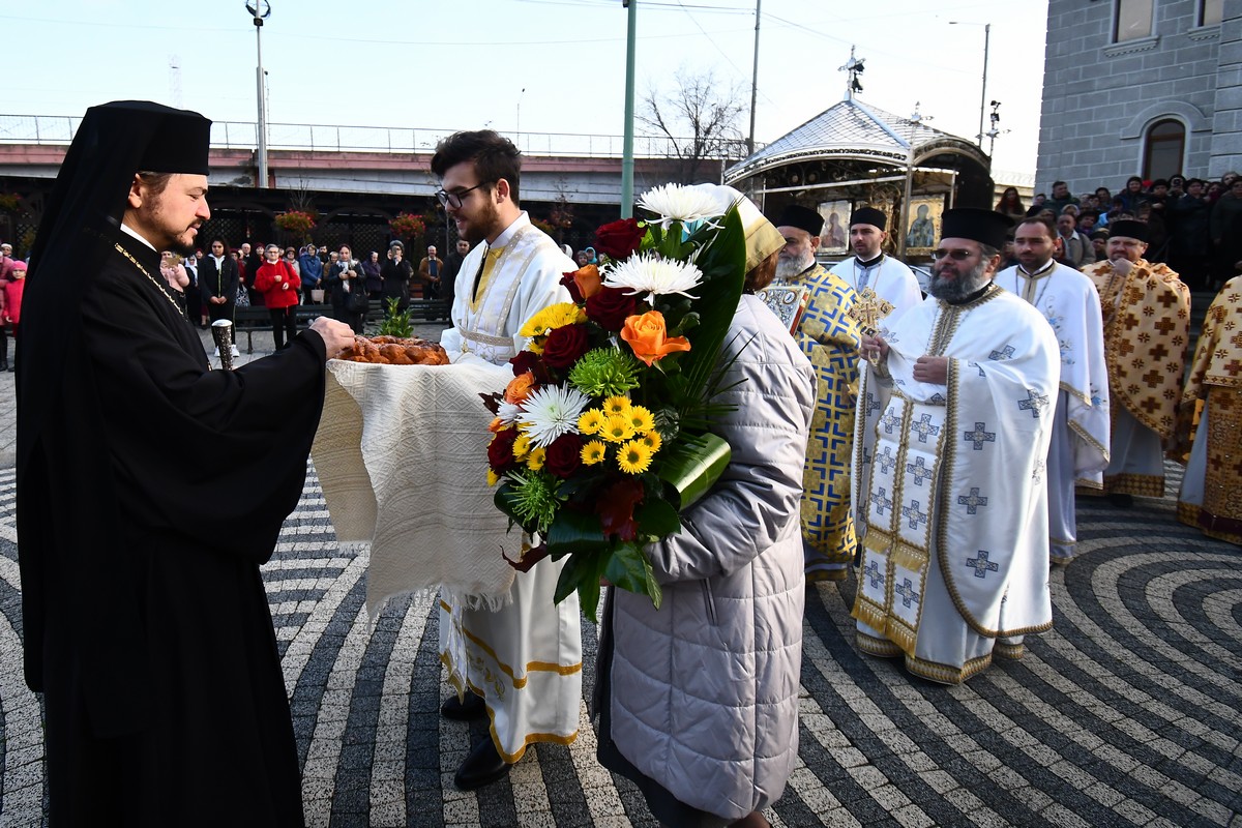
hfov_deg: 100.4
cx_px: 621
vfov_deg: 77.3
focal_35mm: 15
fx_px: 517
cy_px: 414
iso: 800
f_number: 4.5
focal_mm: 10
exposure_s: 1/1000
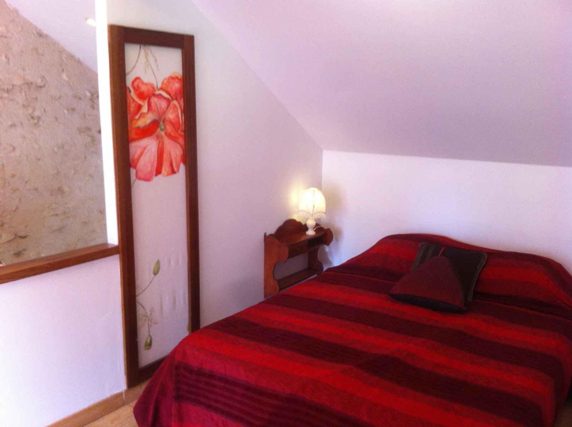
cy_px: 214
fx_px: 577
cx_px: 286
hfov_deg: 52.7
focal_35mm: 35
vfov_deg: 40.6
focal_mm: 3.85
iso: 160
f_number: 2.8
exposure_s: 1/15
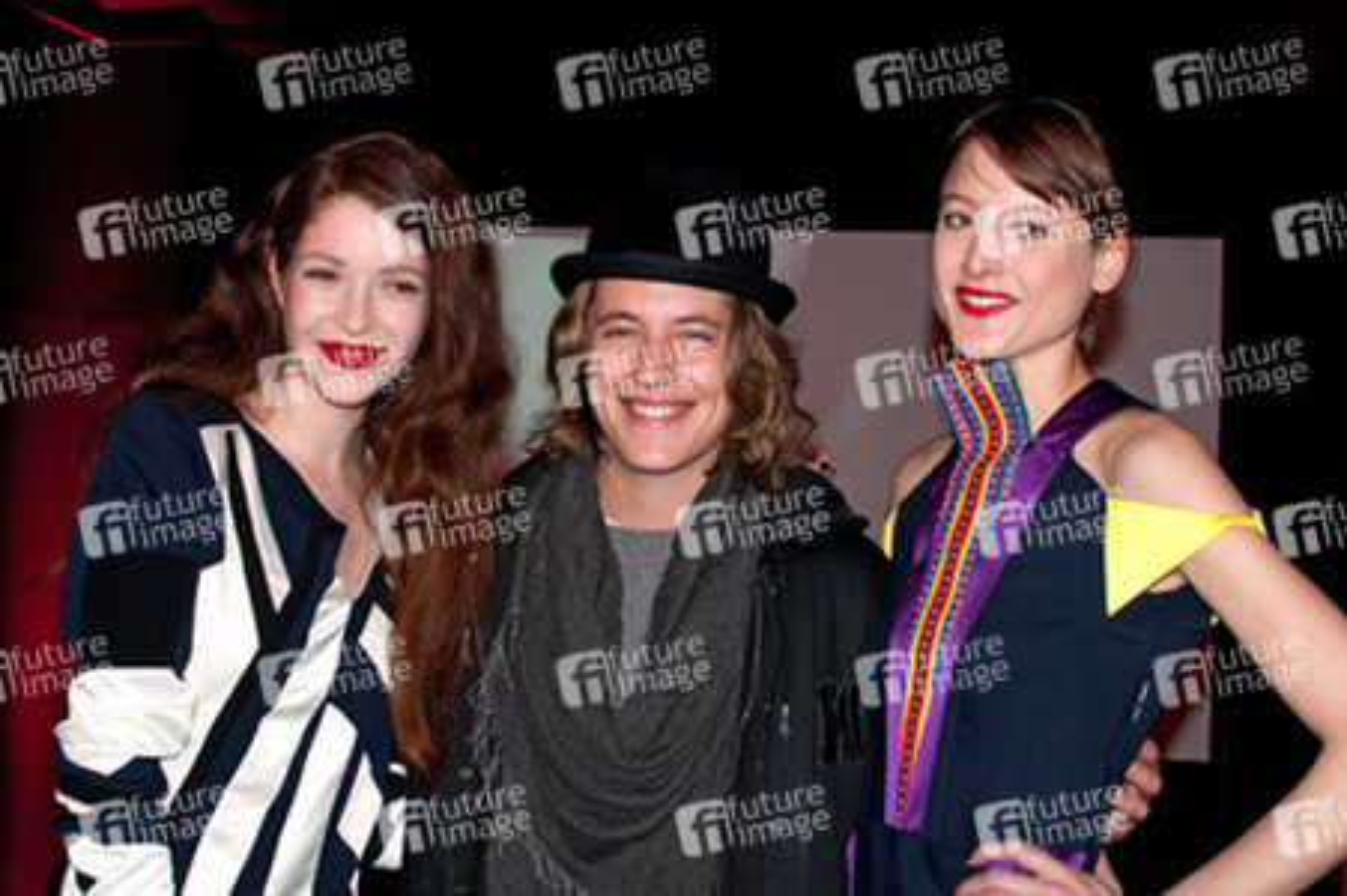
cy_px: 448
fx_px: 1963
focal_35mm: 52
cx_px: 674
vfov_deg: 25.7
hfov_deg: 37.9
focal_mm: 35
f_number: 5.6
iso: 400
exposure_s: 1/50
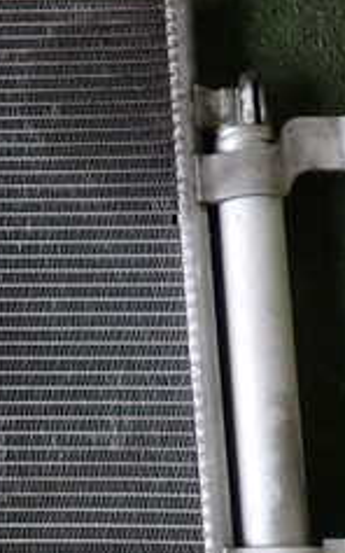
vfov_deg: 30.2
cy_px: 404
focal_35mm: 67
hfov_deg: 17.2
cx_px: -196
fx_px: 1009
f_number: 2
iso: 125
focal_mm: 4.5
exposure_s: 1/60
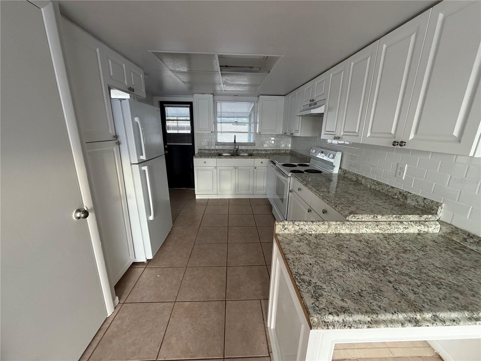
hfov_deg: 102.1
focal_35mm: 14
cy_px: 180
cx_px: 240
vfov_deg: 85.7
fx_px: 195
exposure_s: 1/60
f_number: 2.2
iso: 400
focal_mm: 2.22
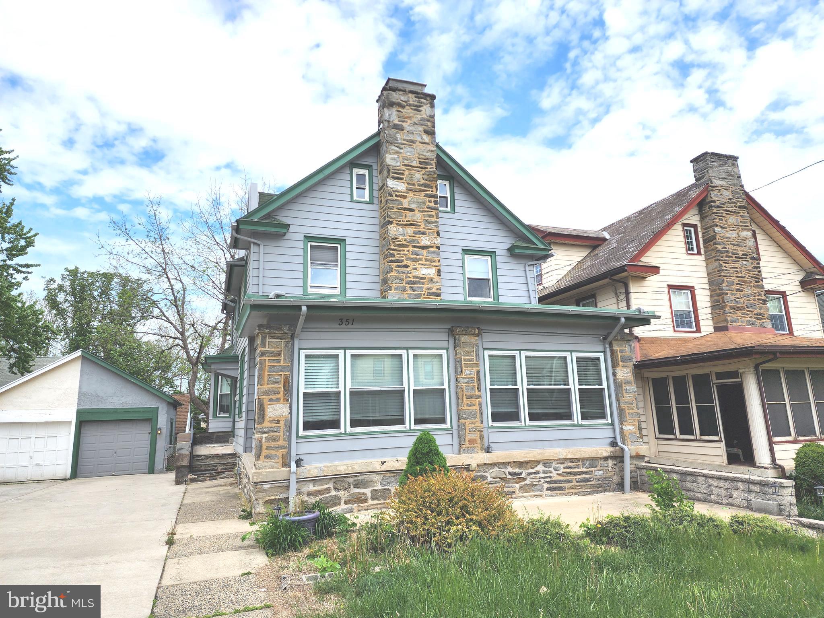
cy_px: 309
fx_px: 547
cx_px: 412
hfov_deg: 73.9
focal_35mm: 23
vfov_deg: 58.9
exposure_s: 1/1307
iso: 12
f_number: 1.8
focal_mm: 6.4
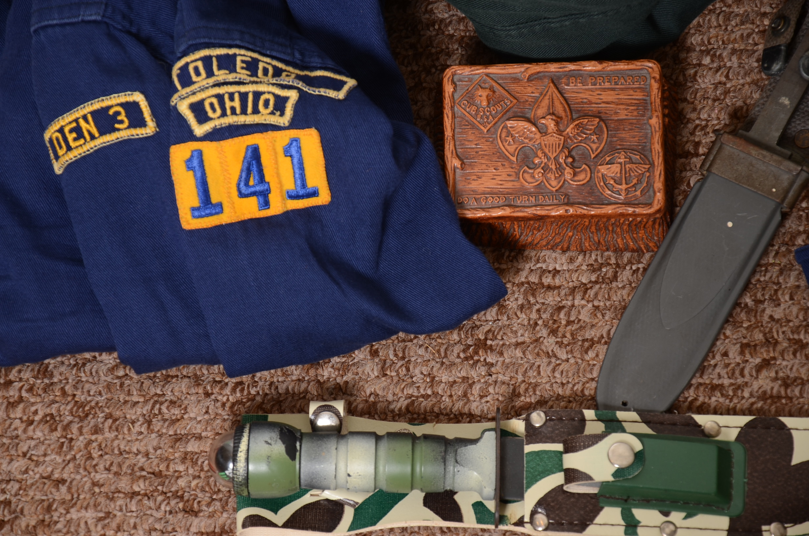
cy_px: 268
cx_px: 404
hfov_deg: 14.9
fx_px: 3095
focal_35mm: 138
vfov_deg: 9.9
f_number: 6.3
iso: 100
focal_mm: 92
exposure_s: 1/80
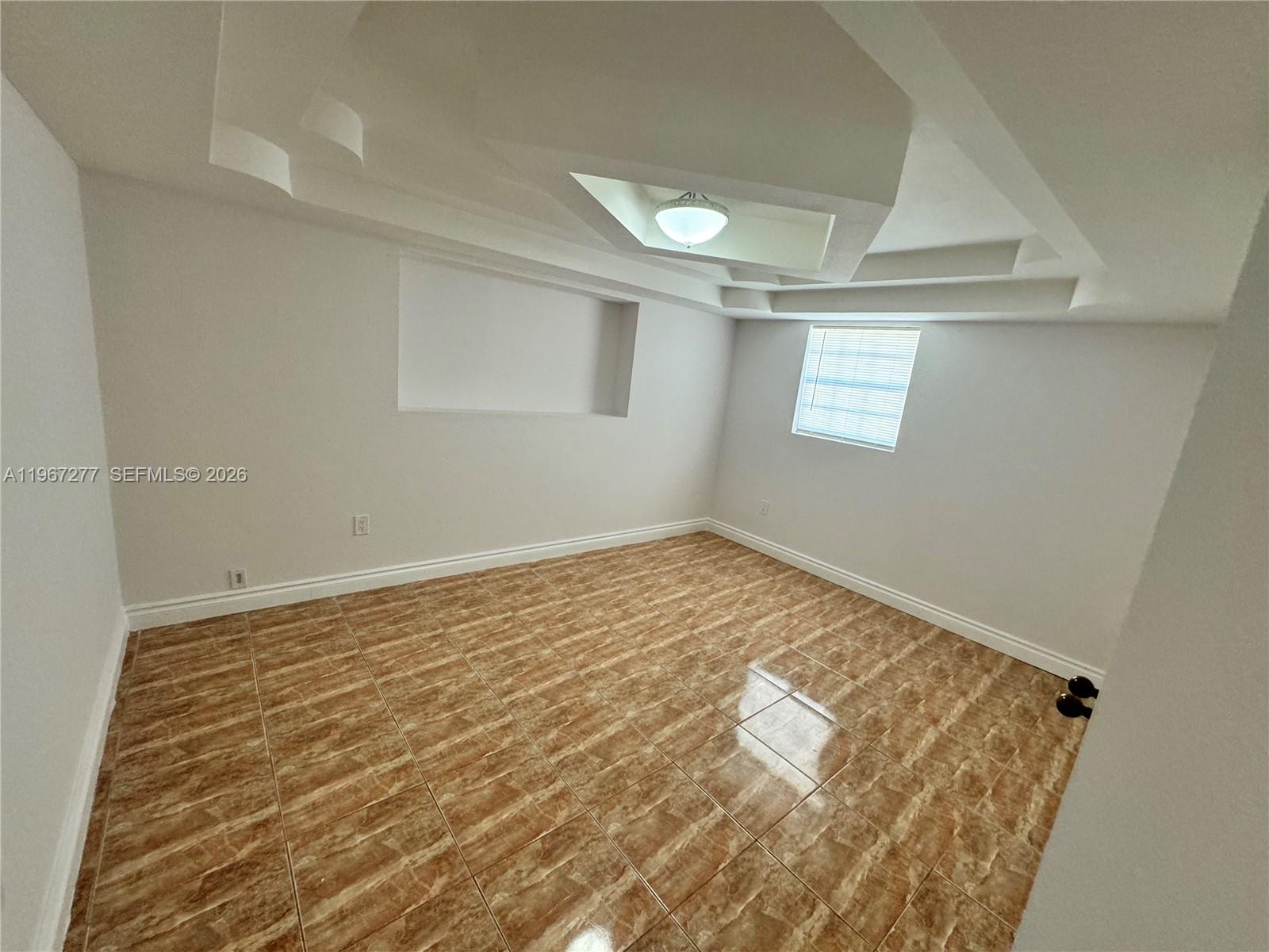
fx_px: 513
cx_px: 634
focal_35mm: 14
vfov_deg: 85.7
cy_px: 476
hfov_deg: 102.1
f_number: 2.2
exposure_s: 1/120
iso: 250
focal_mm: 2.22
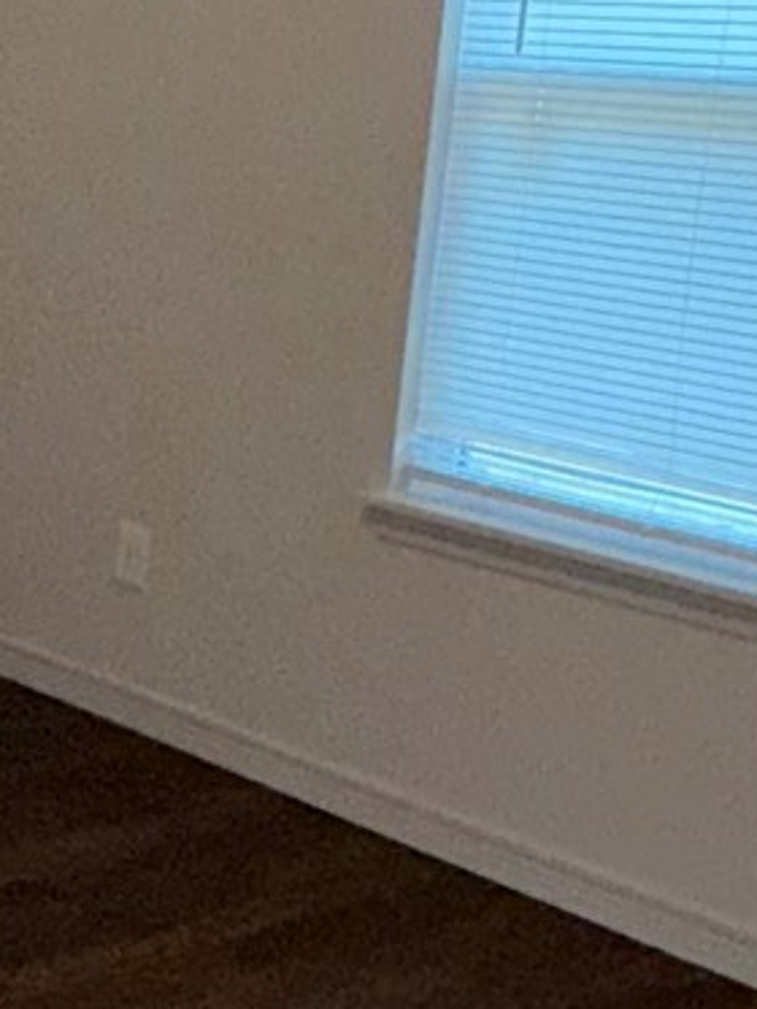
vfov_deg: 27.0
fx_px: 2098
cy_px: 555
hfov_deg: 18.0
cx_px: -416
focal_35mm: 72
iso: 400
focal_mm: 2.22
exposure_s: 1/60
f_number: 2.2
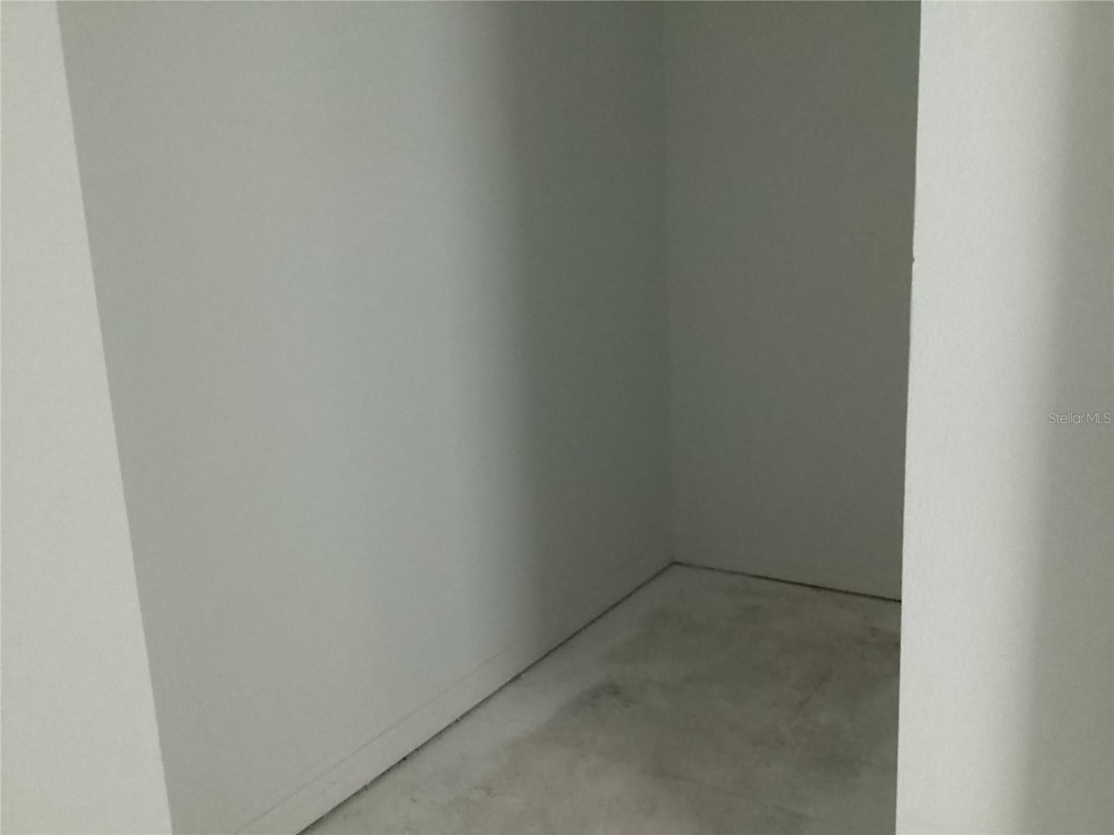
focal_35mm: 31
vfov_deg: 45.4
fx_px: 998
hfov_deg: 58.4
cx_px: 557
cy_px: 418
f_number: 2.4
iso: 640
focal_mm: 3.3
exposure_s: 1/17
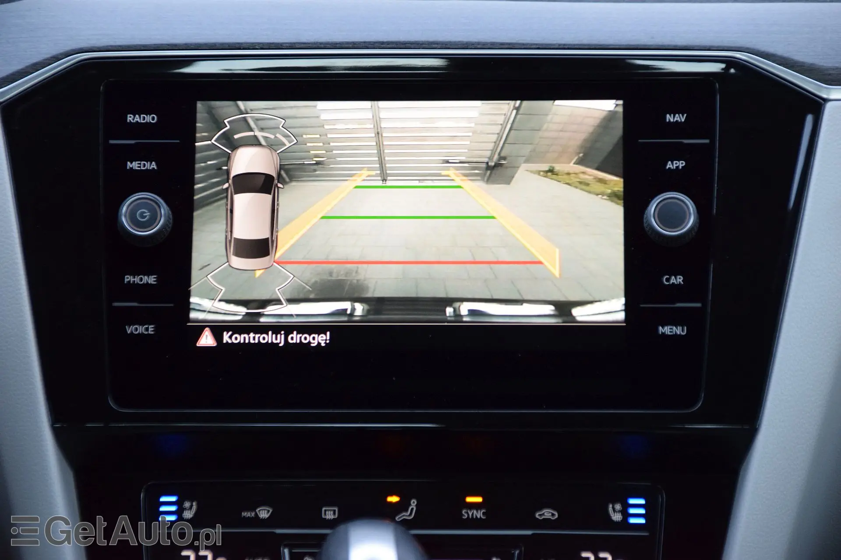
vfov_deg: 9.1
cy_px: 280
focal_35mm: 150
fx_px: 3504
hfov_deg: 13.7
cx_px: 420
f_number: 5.6
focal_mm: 100
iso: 1400
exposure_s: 1/160
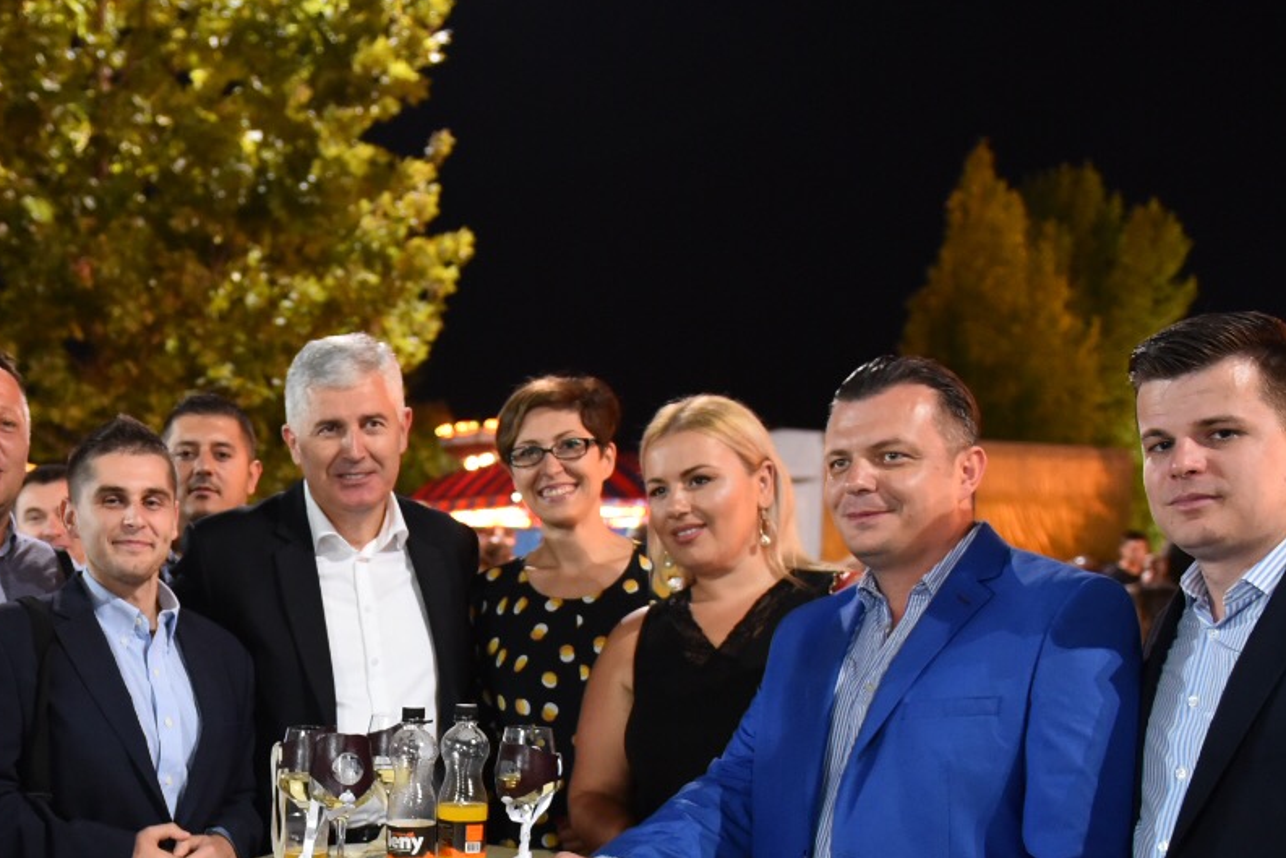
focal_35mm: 49
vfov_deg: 26.7
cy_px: 753
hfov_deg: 39.1
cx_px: 305
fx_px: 1751
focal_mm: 24
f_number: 2.8
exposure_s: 1/15
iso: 2500
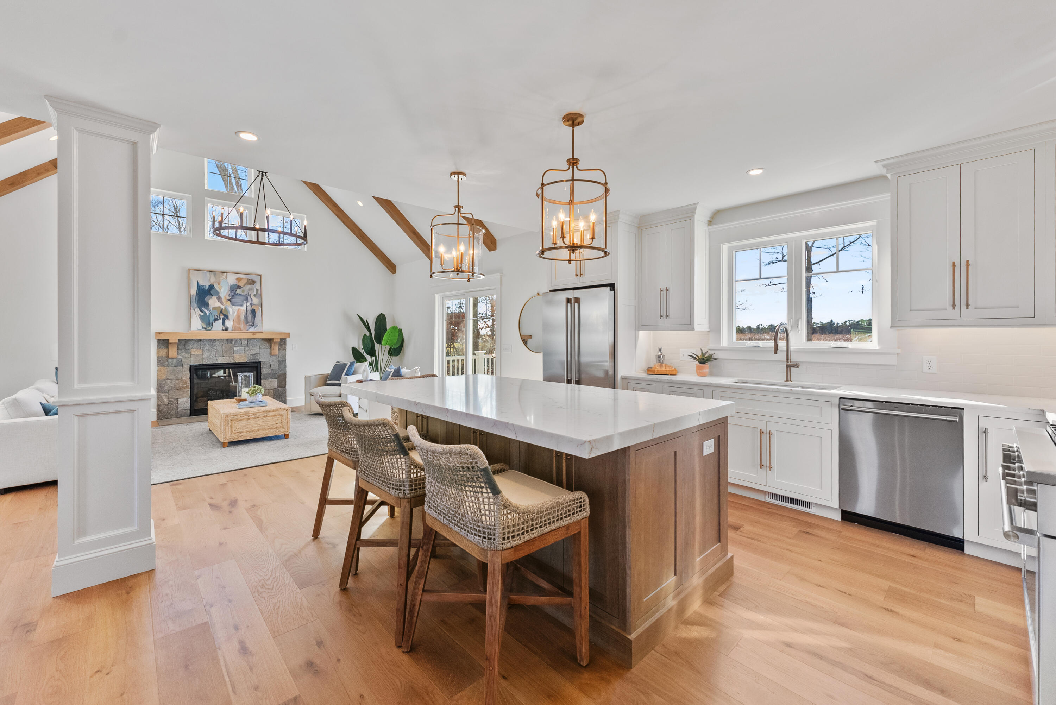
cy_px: 352
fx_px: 411
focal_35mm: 14
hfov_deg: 104.2
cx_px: 528
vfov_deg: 81.3
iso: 800
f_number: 6.3
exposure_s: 1/100
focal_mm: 14
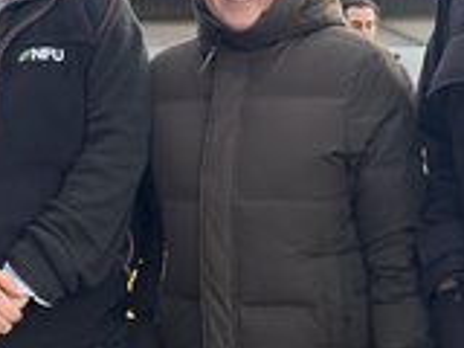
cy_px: 106
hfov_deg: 25.9
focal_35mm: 75
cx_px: 157
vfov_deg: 19.6
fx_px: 1005
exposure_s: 1/60
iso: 640
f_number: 1.78
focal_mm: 6.76
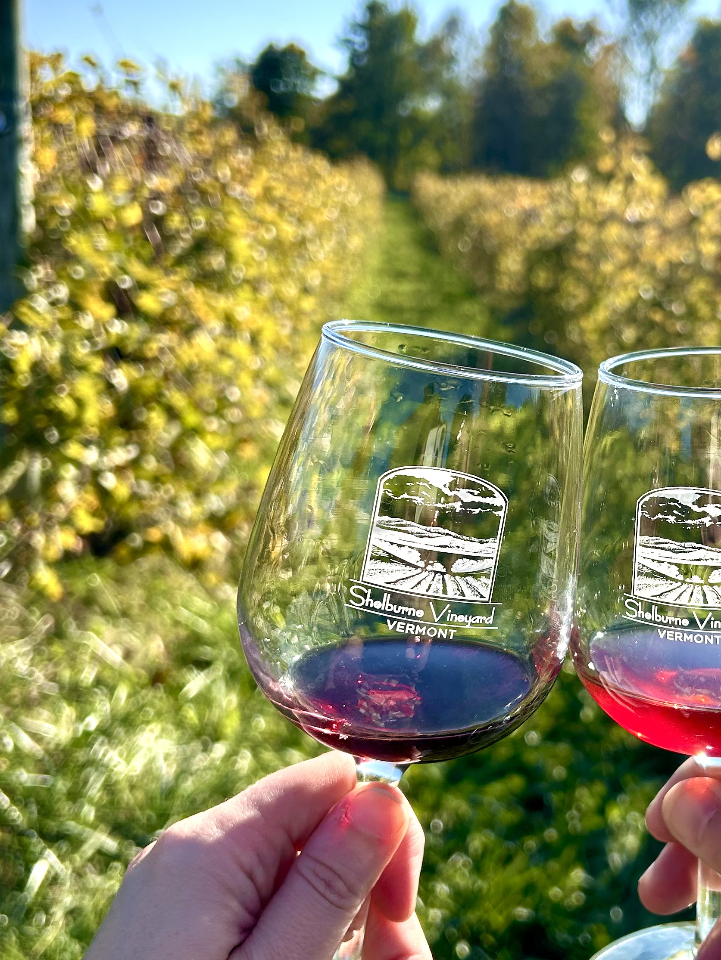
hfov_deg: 30.3
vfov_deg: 40.4
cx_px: 558
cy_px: 532
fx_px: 1305
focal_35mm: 47
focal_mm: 5.7
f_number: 1.5
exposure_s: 1/2083
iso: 50
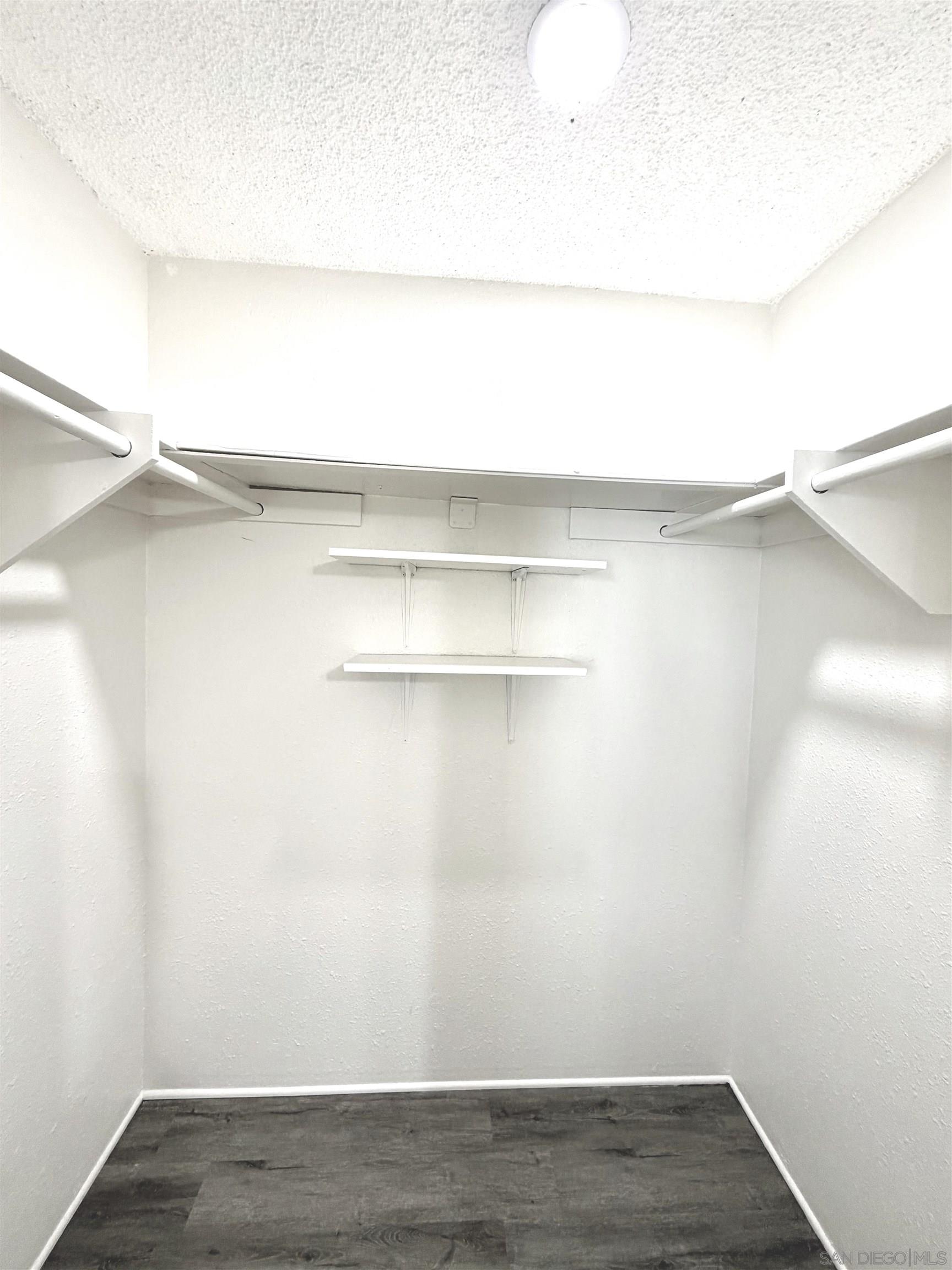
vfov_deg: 102.1
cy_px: 635
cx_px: 476
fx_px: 513
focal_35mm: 14
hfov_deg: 85.7
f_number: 2.2
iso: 160
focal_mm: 2.22
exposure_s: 1/120
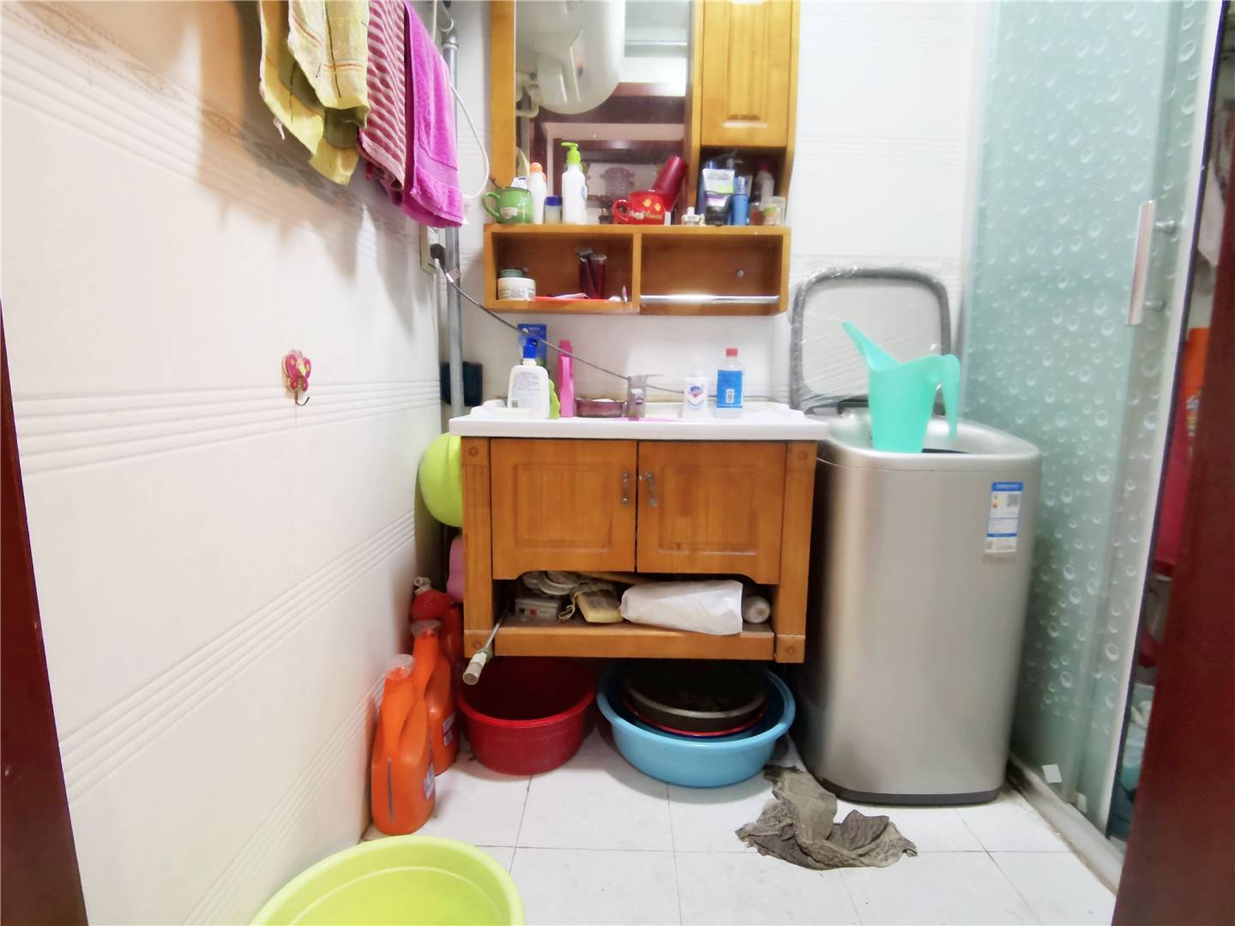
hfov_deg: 91.0
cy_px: 463
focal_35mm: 17
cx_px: 618
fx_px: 607
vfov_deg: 74.7
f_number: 2.2
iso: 800
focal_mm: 2.26
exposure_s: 1/17.3
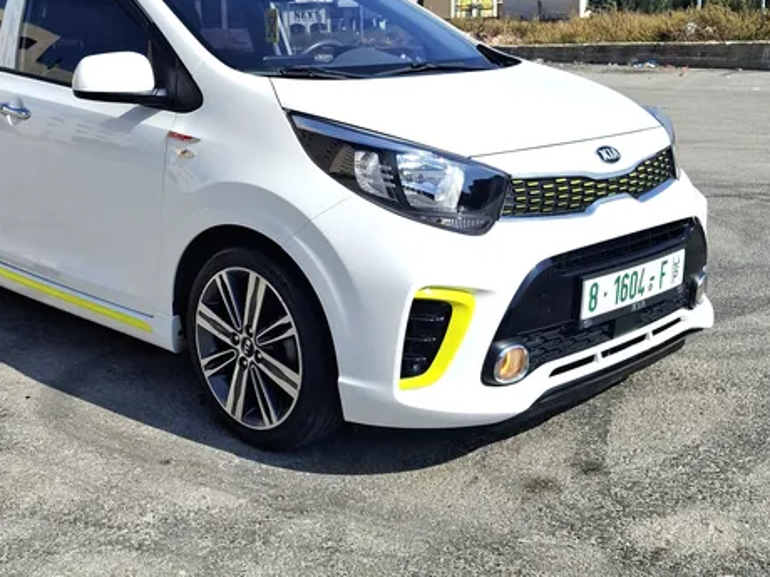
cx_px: 264
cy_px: 179
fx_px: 712
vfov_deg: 43.4
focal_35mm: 32
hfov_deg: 55.8
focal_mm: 5.54
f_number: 1.8
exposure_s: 1/3333
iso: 50
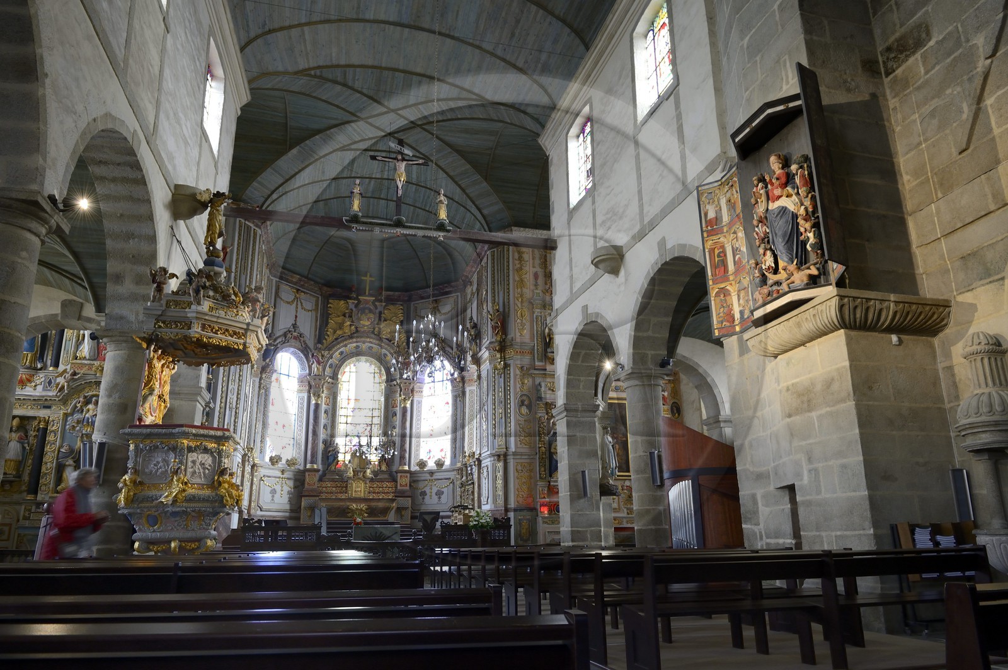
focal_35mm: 26
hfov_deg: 69.4
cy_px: 335
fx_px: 727
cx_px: 504
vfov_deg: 49.5
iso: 1600
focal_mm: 26
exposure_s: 1/5
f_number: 7.1
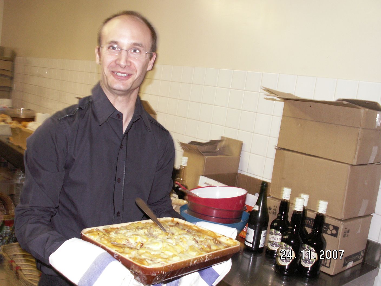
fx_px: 385
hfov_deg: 52.6
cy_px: 143
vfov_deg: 40.7
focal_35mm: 35
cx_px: 190
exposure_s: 1/40
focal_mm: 5.86
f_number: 2.8
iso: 160
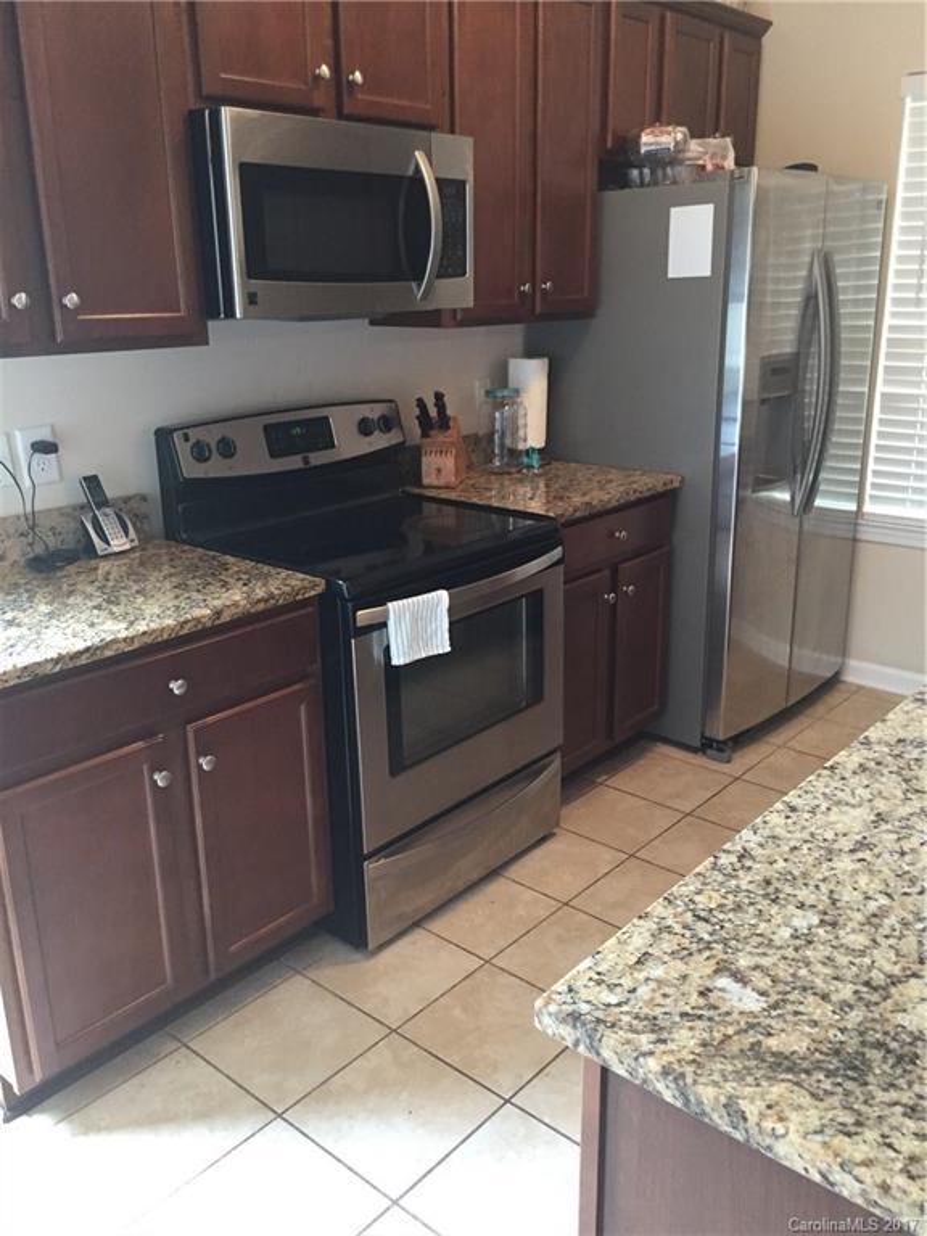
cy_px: 618
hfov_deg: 48.2
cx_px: 464
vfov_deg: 61.7
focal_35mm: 29
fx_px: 1035
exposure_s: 1/30
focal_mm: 4.15
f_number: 2.2
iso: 200
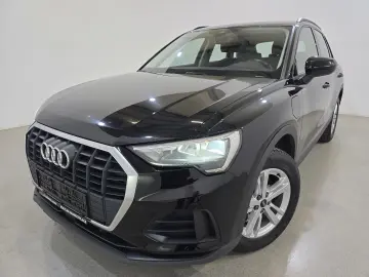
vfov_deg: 58.9
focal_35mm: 23
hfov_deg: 73.9
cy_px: 138
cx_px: 184
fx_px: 245
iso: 200
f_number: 1.7
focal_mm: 6.3
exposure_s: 1/100
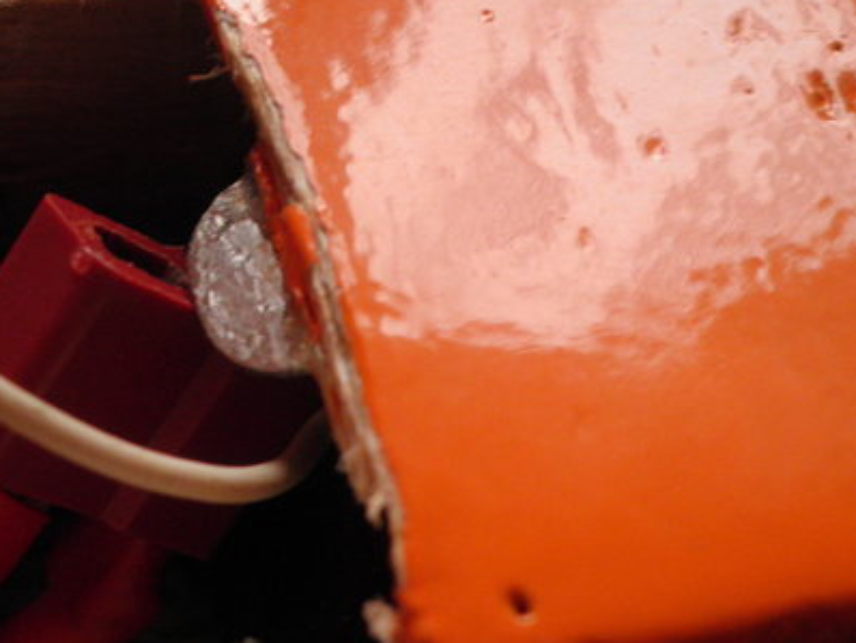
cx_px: 252
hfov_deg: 22.9
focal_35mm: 85
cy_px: 333
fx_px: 2103
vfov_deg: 17.4
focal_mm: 8.3
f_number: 3.4
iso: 160
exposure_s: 1/8
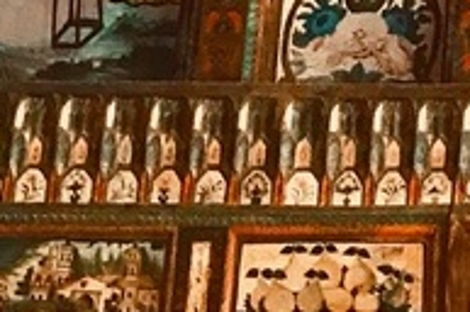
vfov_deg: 10.0
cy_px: 91
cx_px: 794
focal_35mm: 136
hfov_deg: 13.8
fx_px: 1773
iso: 100
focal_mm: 3.99
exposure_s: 1/16
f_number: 1.8
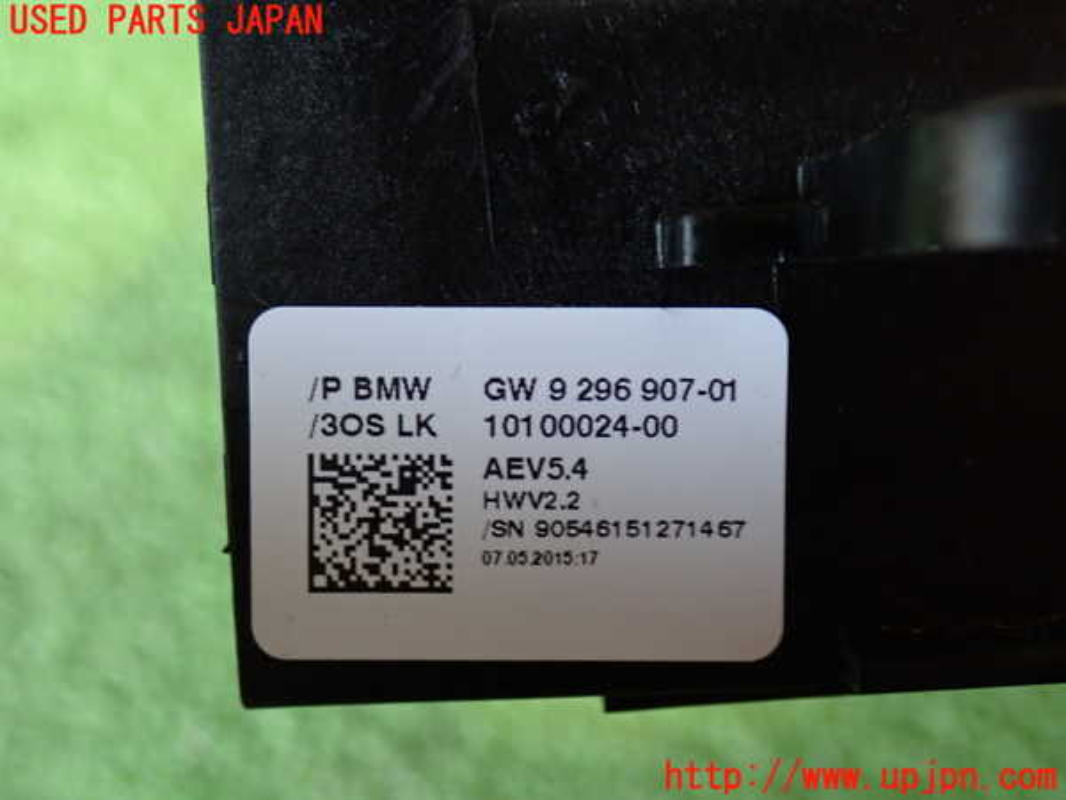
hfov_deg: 38.2
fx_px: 1540
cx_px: 533
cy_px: 400
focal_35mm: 50
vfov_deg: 29.1
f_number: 3.2
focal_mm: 9.01
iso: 800
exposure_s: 1/20
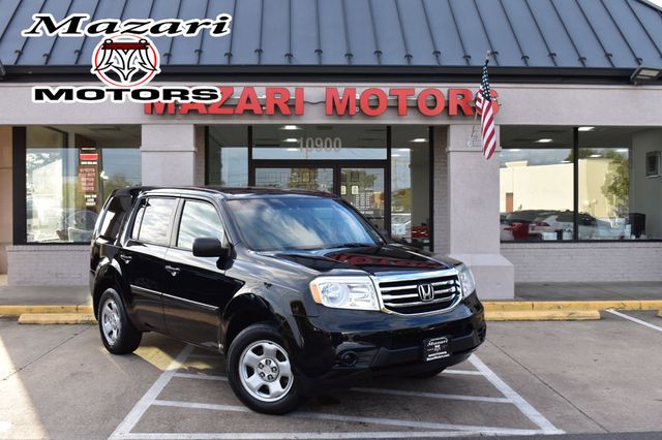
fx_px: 717
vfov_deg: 34.2
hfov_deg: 49.6
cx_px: 331
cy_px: 220
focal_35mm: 39
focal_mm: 26
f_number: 9
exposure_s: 1/160
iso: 400
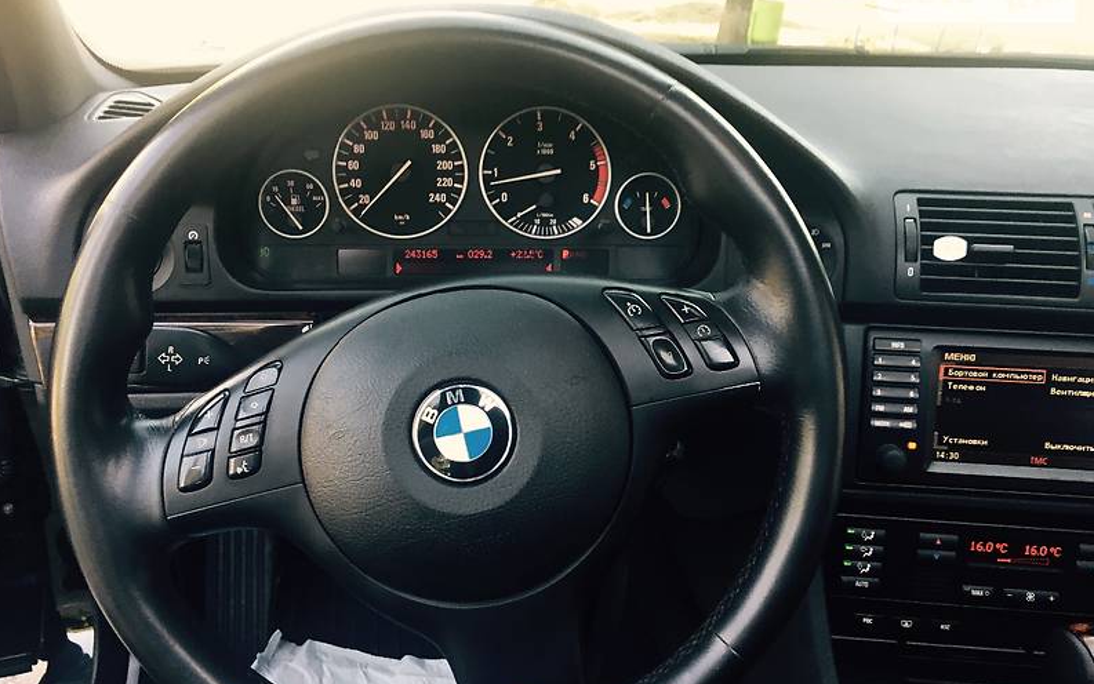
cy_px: 361
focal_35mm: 31
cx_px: 545
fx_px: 924
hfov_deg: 61.2
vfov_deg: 40.6
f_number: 2.2
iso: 40
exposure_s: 1/33
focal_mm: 4.2
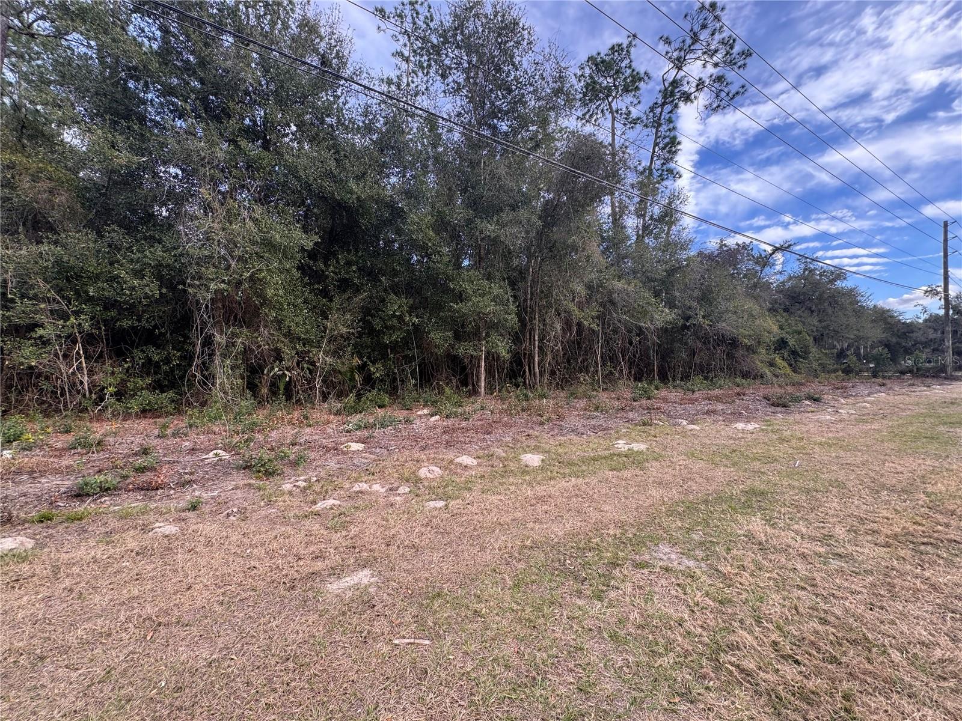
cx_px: 481
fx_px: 389
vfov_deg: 85.7
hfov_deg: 102.1
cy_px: 360
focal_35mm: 14
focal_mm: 2.22
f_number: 2.2
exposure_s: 1/199
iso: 40
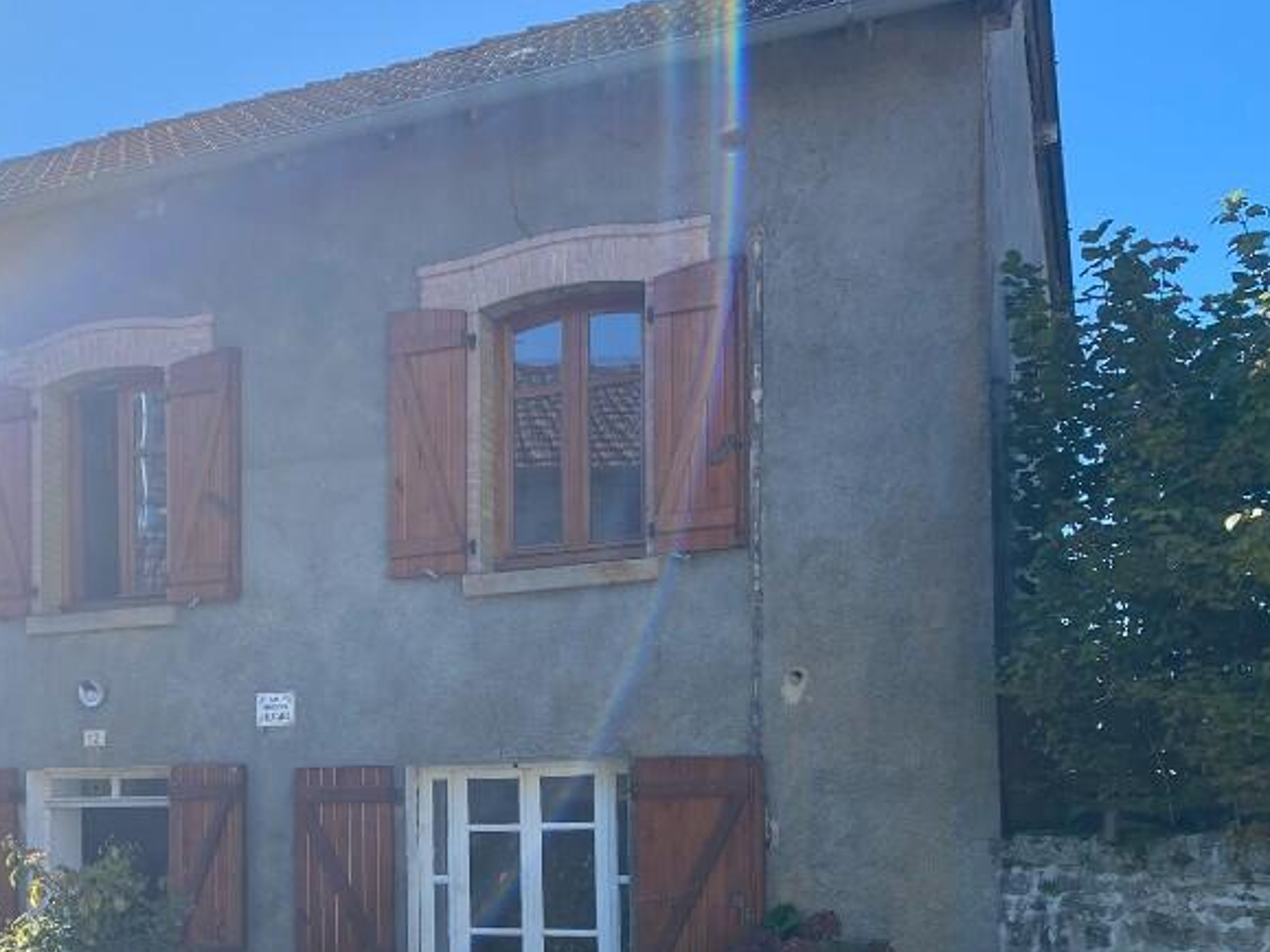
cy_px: 803
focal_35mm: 46
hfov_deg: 40.0
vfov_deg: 30.5
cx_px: 307
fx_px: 1687
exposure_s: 1/1245
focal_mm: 4.25
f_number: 1.8
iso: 32
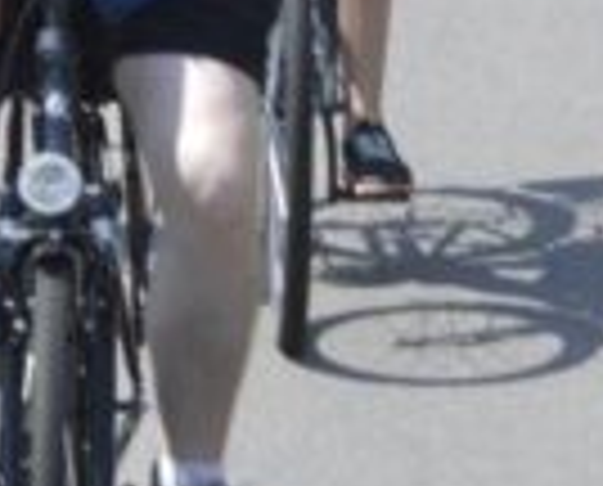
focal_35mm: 653
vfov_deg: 2.4
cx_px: 842
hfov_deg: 2.9
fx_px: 11688
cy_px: -1102
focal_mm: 52
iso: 100
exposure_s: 1/200
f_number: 7.1
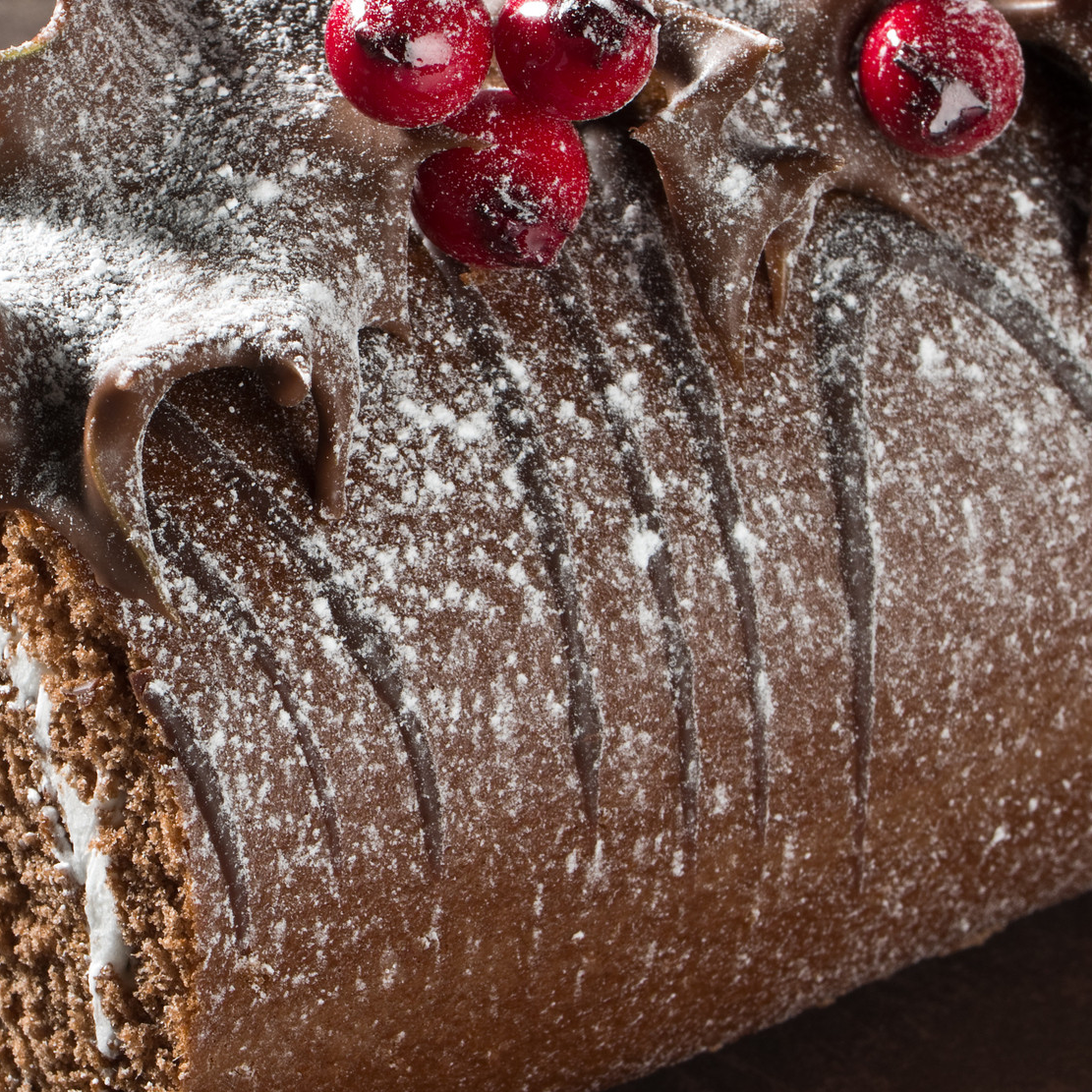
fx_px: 9130
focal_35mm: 256
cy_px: 623
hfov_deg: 6.8
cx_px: 365
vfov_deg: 6.8
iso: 100
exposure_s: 1/60
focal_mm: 105
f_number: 16
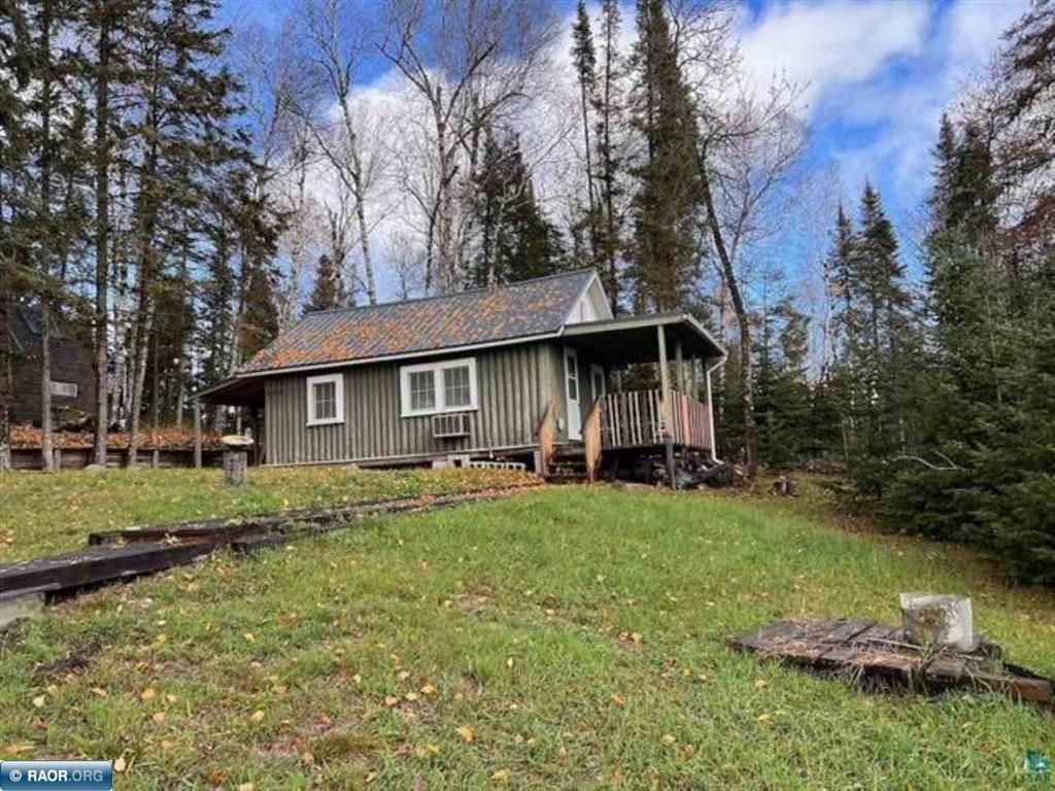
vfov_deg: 53.1
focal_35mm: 26
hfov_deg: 67.3
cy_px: 396
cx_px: 528
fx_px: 792
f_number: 1.5
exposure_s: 1/917
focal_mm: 5.7
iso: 50
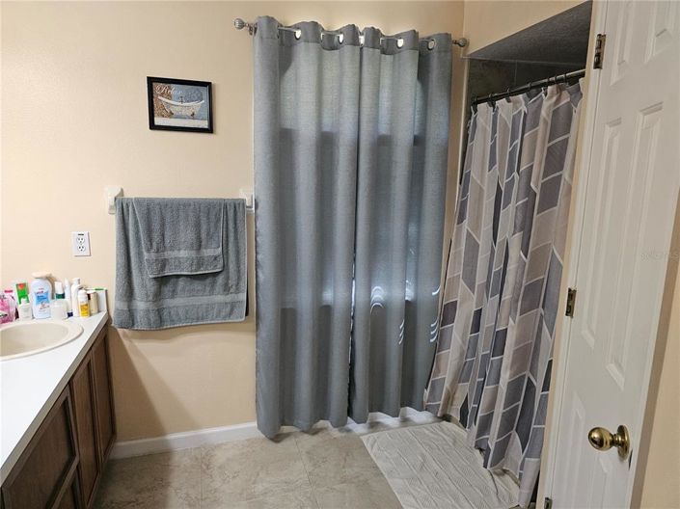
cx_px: 340
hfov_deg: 74.0
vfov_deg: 58.8
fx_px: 452
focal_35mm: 23
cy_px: 254
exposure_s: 1/120
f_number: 1.7
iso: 800
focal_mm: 6.3
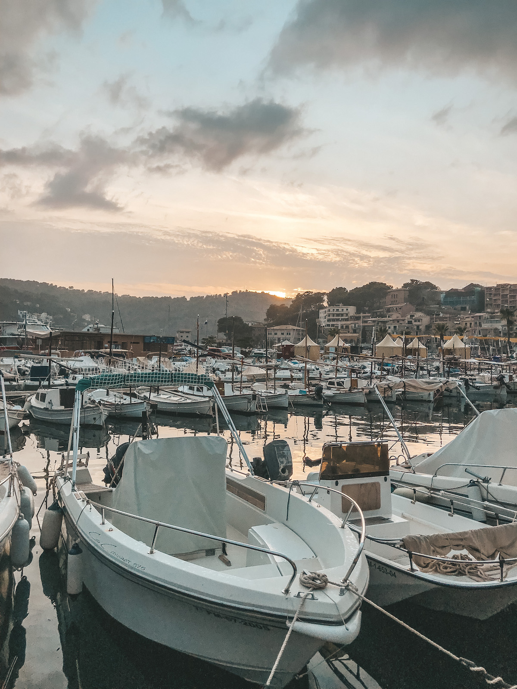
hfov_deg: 49.7
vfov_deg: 63.4
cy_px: 344
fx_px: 558
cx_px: 258
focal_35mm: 28
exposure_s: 1/850
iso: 20
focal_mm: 3.99
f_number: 1.8
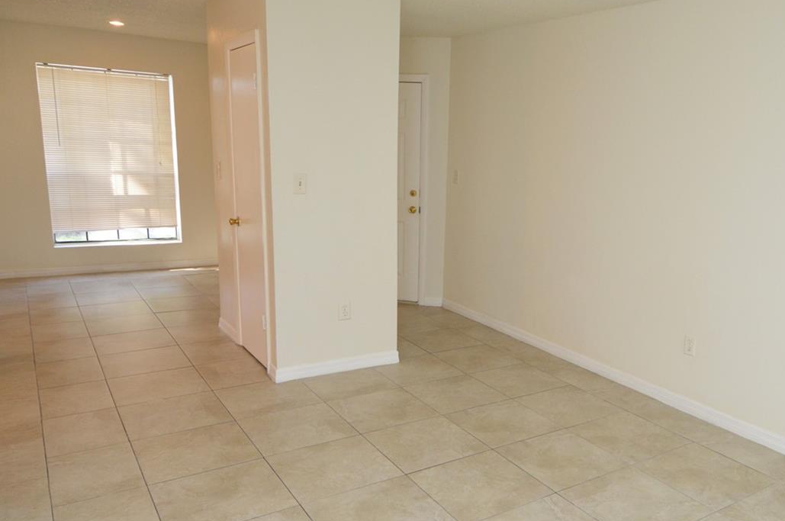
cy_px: 300
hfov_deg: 64.4
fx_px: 610
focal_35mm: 28
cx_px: 500
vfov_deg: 46.1
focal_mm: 12
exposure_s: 1/60
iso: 640
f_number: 4
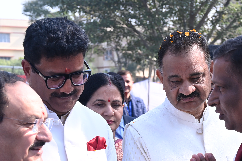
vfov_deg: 13.1
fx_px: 692
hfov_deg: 19.6
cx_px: 193
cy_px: 158
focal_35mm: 103
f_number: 6.3
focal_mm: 42
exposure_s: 1/160
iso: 160
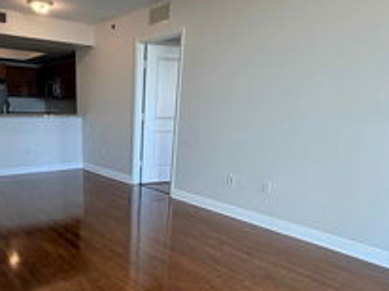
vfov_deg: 46.4
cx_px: 122
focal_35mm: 29
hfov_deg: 59.9
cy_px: 219
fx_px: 326
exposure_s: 1/120
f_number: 2.2
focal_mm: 2.22
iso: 160
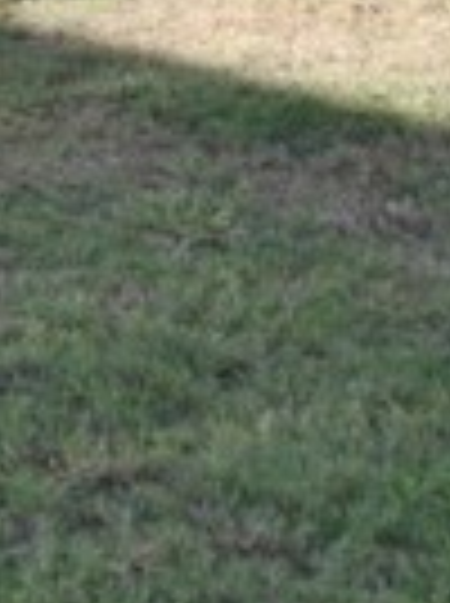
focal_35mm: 118
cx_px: -729
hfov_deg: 10.3
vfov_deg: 13.7
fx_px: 2052
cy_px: -682
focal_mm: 16
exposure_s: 1/5
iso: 40
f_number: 22
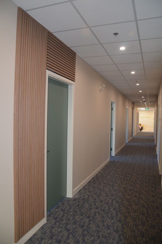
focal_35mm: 27
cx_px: 81
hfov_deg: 47.7
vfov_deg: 67.5
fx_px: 183
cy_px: 122
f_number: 3.5
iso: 450
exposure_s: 1/60
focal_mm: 18
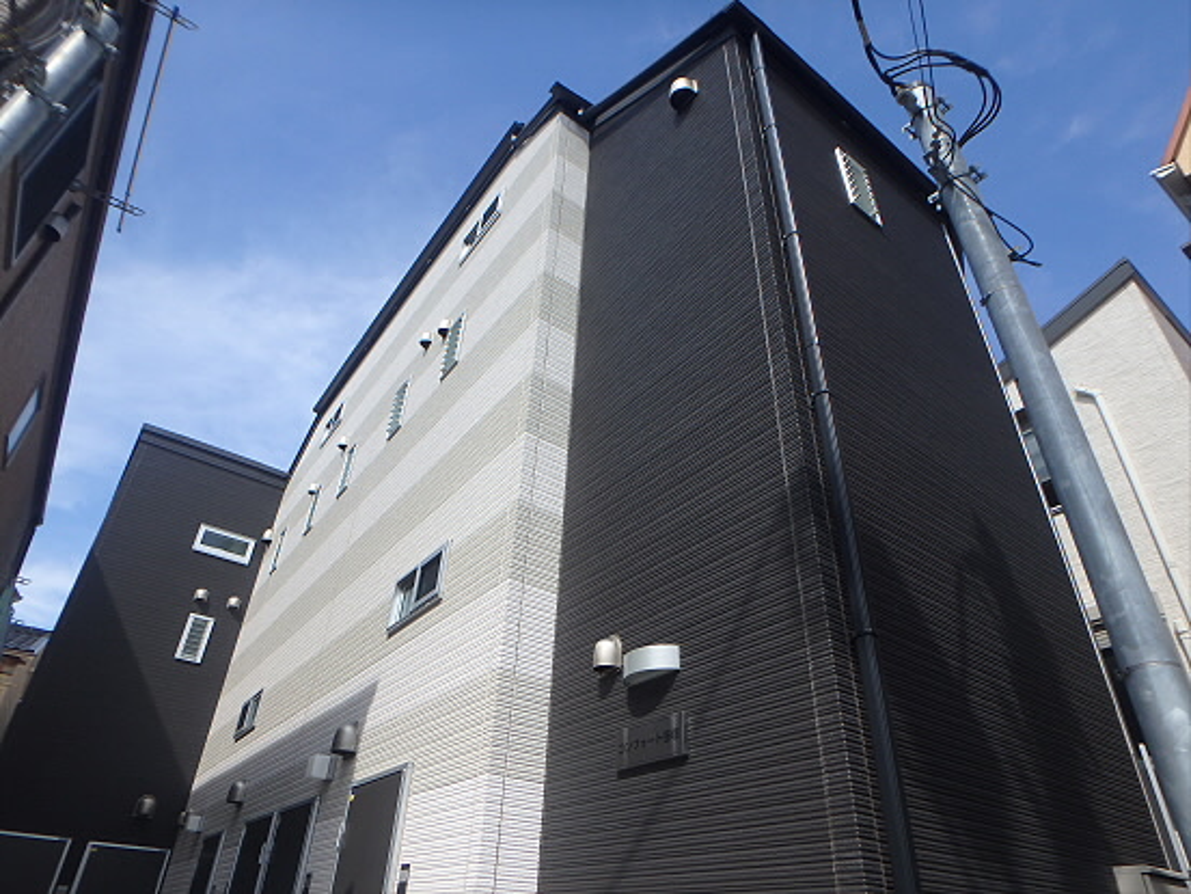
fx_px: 723
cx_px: 596
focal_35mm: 21
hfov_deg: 79.0
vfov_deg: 63.4
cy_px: 447
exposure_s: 1/1000
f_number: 3.5
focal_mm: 3.7
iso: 125
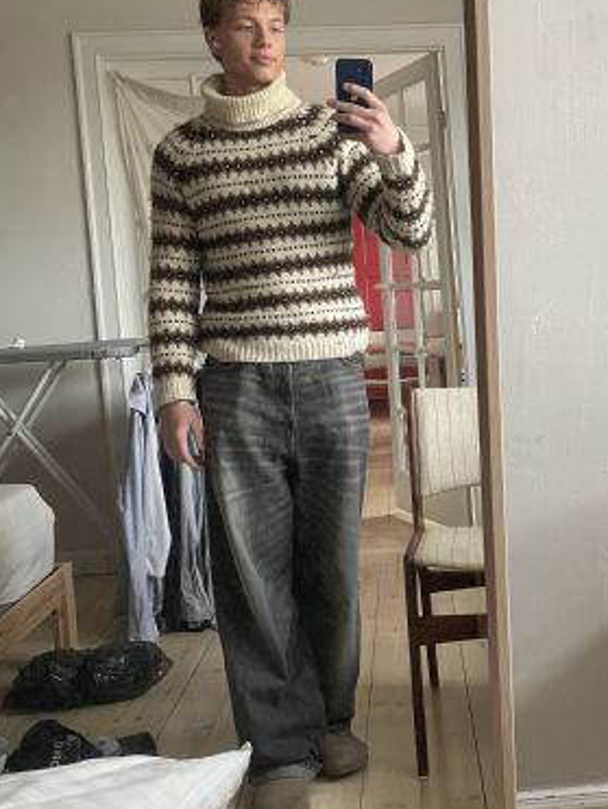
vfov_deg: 44.4
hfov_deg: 33.8
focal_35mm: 42
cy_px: 307
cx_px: 447
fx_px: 982
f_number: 1.6
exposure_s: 1/60
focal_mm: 4.2
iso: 160
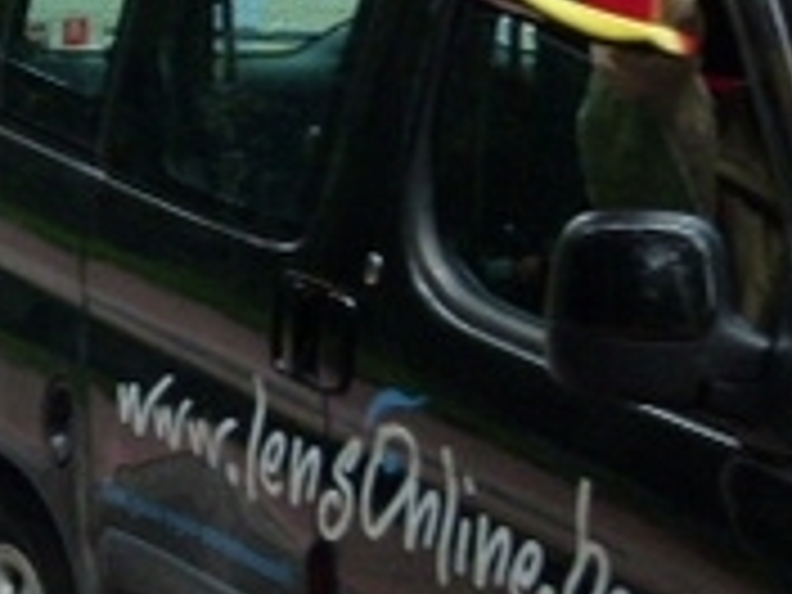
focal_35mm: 218
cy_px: 140
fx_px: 4988
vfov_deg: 6.8
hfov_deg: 8.9
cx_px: -356
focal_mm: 11.6
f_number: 4
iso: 200
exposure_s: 1/250
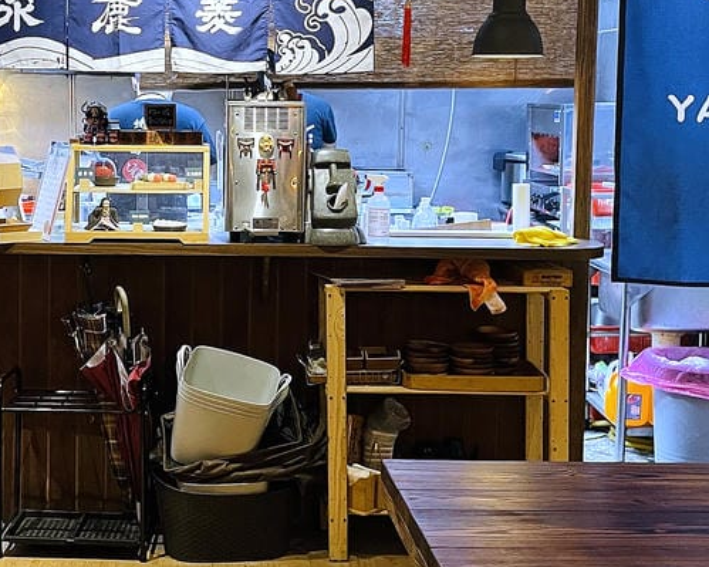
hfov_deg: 30.6
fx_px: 1280
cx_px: 199
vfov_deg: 24.9
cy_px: 212
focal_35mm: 61
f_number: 1.6
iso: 400
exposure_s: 1/40
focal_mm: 4.2
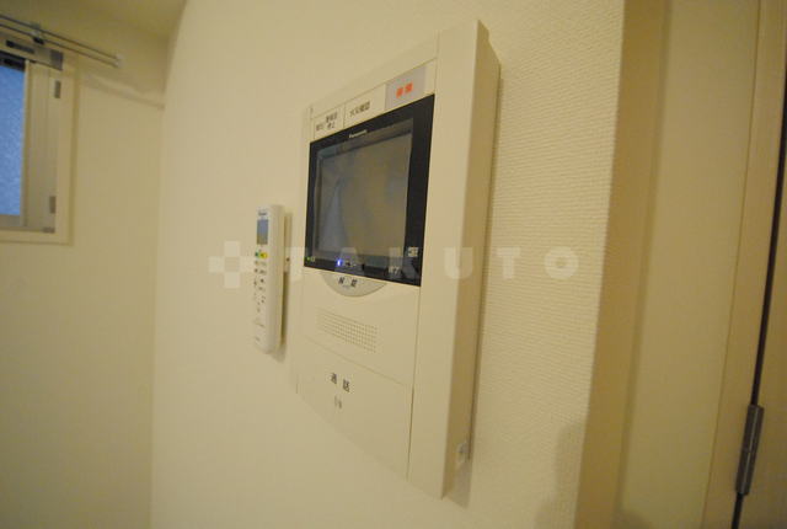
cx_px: 394
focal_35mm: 12
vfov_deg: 90.3
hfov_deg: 112.5
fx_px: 263
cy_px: 264
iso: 1600
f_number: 4.5
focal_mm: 8
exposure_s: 1/20
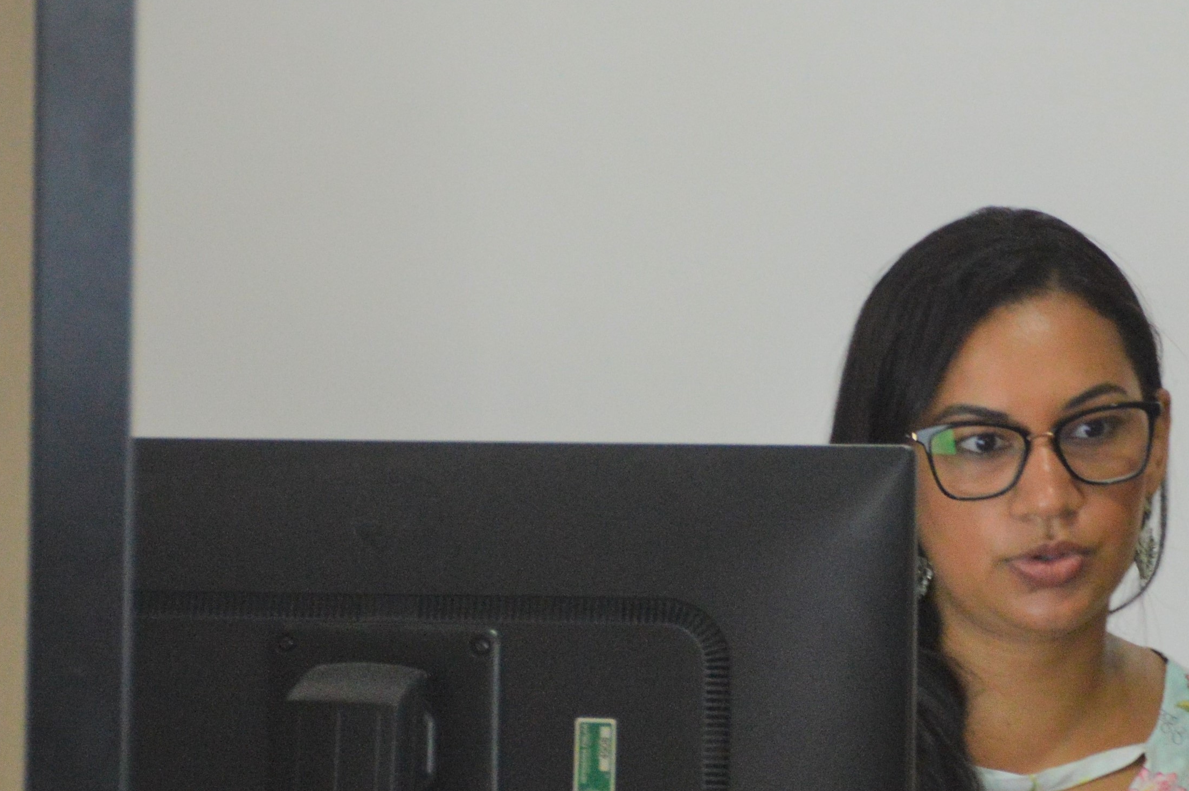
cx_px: 1074
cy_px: 696
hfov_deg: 10.7
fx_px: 6303
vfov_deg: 7.2
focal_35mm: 191
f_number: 5
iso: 800
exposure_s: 1/25
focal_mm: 70
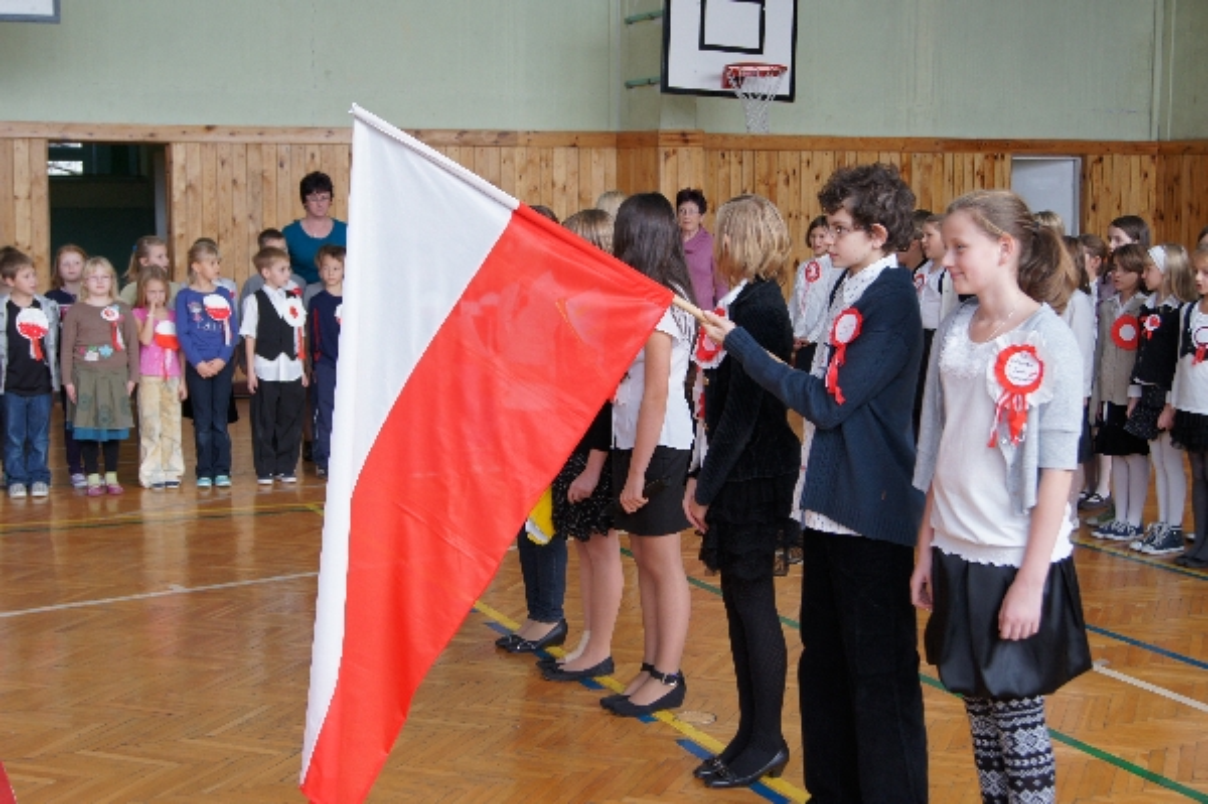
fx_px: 1760
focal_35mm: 52
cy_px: 402
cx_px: 604
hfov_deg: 37.9
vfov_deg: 25.7
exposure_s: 1/60
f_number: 5.6
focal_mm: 35
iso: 200
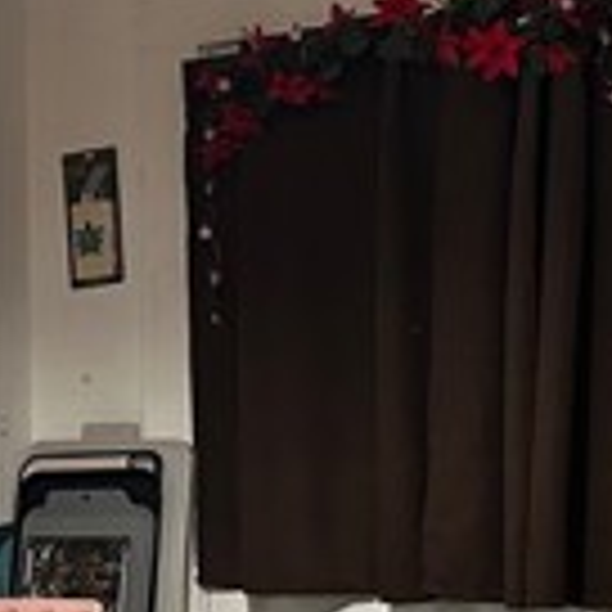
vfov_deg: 17.0
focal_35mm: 100
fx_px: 2000
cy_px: 621
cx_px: -76
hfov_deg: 16.8
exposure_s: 1/60
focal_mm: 6.86
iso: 1000
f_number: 1.78
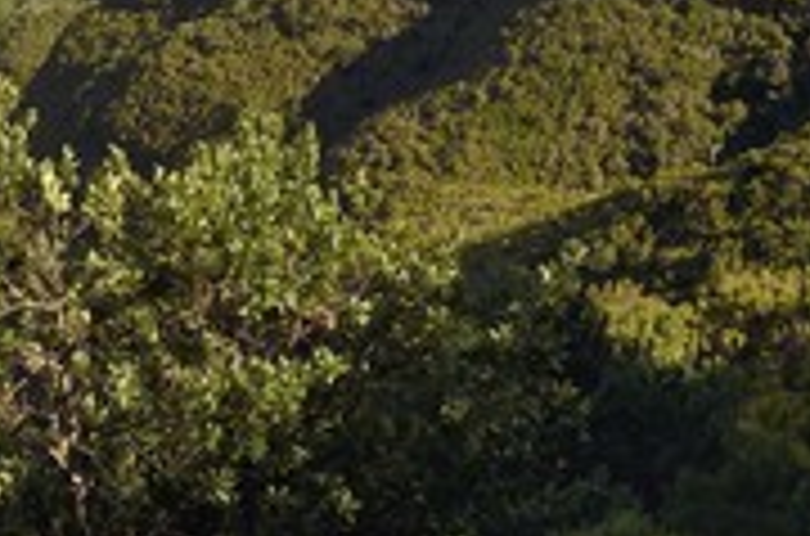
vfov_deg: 17.5
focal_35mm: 75
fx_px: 1683
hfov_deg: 25.7
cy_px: -50
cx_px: 7
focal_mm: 32
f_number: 14
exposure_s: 1/200
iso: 200
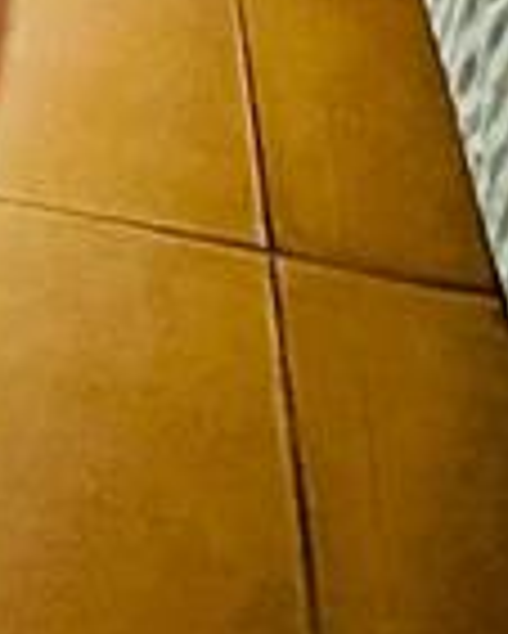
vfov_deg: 17.2
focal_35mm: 72
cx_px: -279
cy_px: -706
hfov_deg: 18.5
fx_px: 1352
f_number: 1.8
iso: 1000
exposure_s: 1/50
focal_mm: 1.57
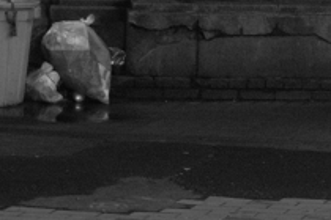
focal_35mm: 200
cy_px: -121
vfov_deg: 6.8
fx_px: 1839
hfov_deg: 10.2
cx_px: 282
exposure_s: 1/50
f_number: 2.8
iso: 800
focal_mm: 24.2
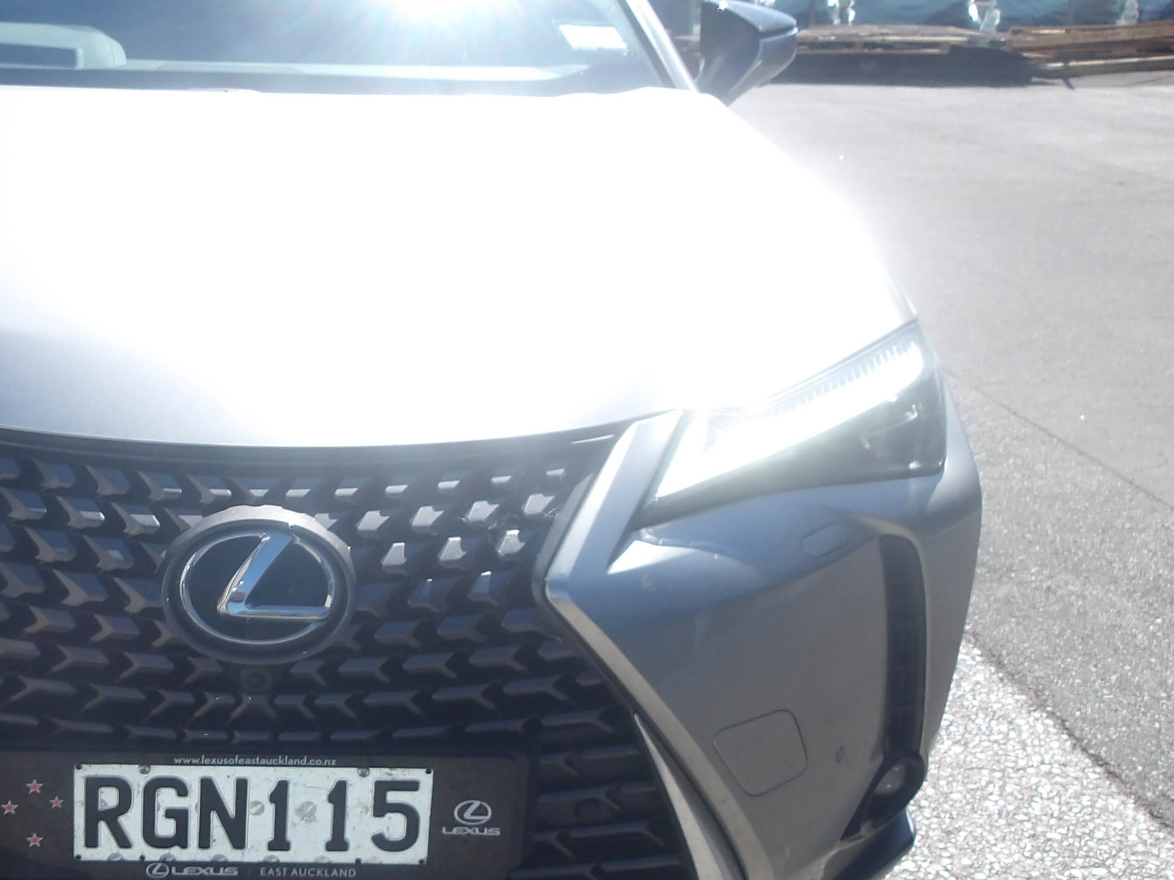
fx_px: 1763
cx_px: 199
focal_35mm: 52
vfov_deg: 28.0
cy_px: 517
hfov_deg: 35.4
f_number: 10.4
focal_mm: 4.9
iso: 100
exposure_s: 1/60
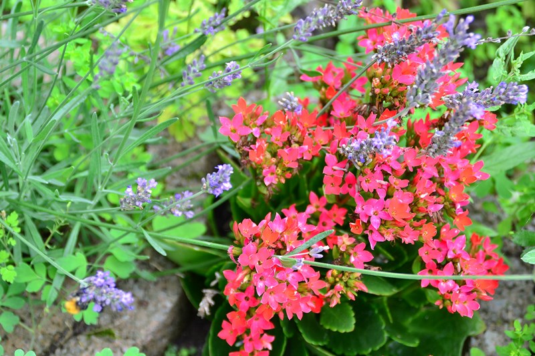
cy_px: 178
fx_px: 1070
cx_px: 268
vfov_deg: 18.9
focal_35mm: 72
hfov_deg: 28.1
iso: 800
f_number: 5
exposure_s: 1/100
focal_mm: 48
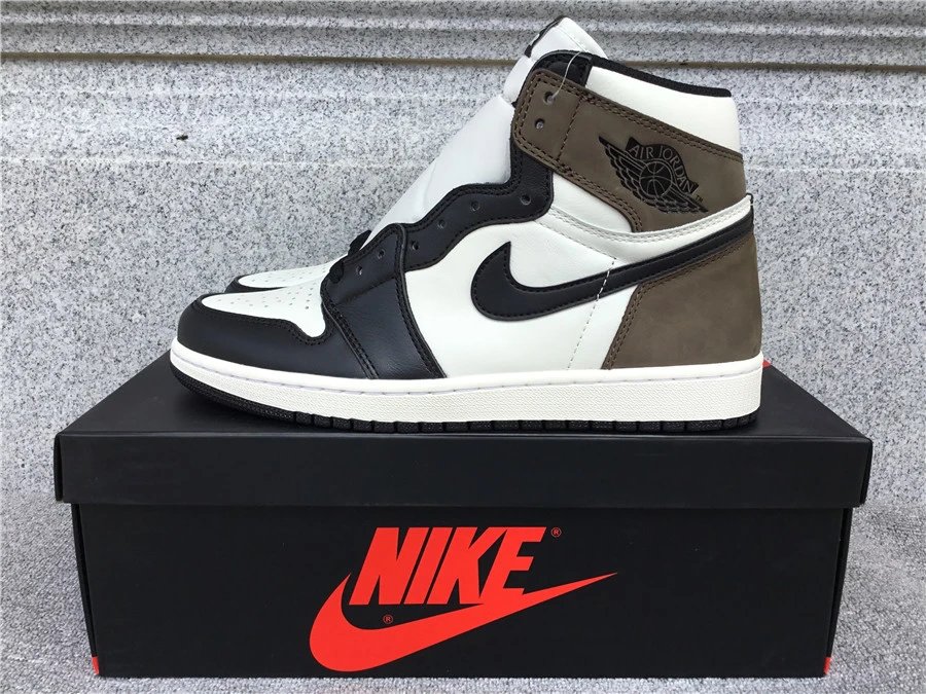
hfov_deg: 58.4
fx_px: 829
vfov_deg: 45.4
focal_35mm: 31
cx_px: 463
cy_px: 347
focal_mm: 3.3
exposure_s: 1/734
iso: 25
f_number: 2.4
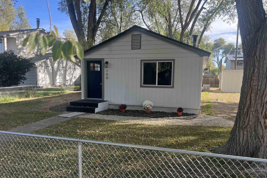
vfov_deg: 46.4
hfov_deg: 65.5
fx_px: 208
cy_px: 96
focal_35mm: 28
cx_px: 137
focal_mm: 5.7
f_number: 1.5
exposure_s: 1/827
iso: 50
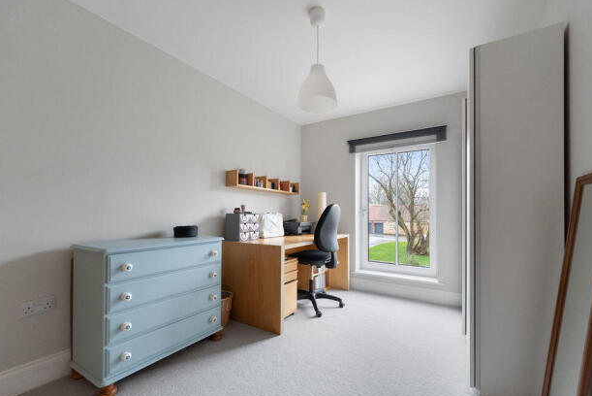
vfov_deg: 77.3
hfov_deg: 100.3
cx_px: 310
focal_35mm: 15
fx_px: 247
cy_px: 209
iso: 10000
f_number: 4
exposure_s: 1/20
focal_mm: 14
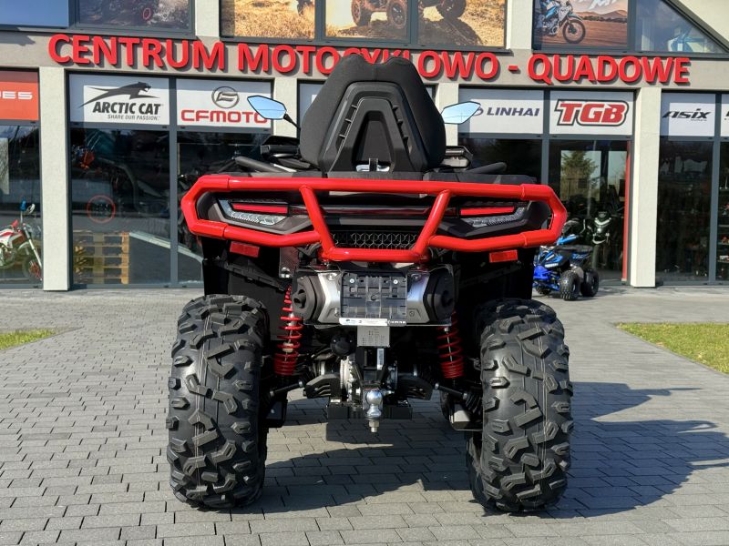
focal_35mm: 48
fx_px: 1011
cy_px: 273
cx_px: 364
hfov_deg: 39.7
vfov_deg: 30.3
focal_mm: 6.76
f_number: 1.78
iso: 64
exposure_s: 1/3891
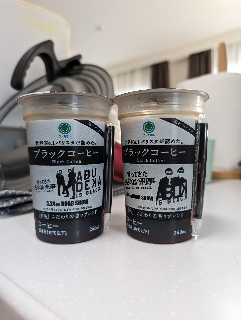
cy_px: 160
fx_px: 222
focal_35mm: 24
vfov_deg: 71.5
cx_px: 120
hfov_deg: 56.9
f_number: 1.68
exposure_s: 1/33.3
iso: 51
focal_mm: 6.9
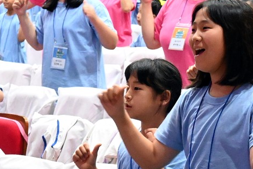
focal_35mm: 207
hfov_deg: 9.9
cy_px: 109
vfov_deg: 6.6
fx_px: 1454
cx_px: 267
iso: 9000
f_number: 6.3
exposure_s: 1/60
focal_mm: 50
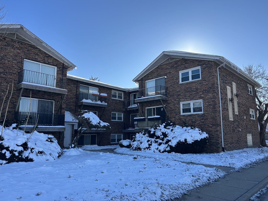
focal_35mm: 26
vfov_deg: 53.1
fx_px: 201
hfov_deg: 67.3
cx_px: 134
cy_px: 100
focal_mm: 5.7
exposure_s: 1/3460
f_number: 1.5
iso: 50
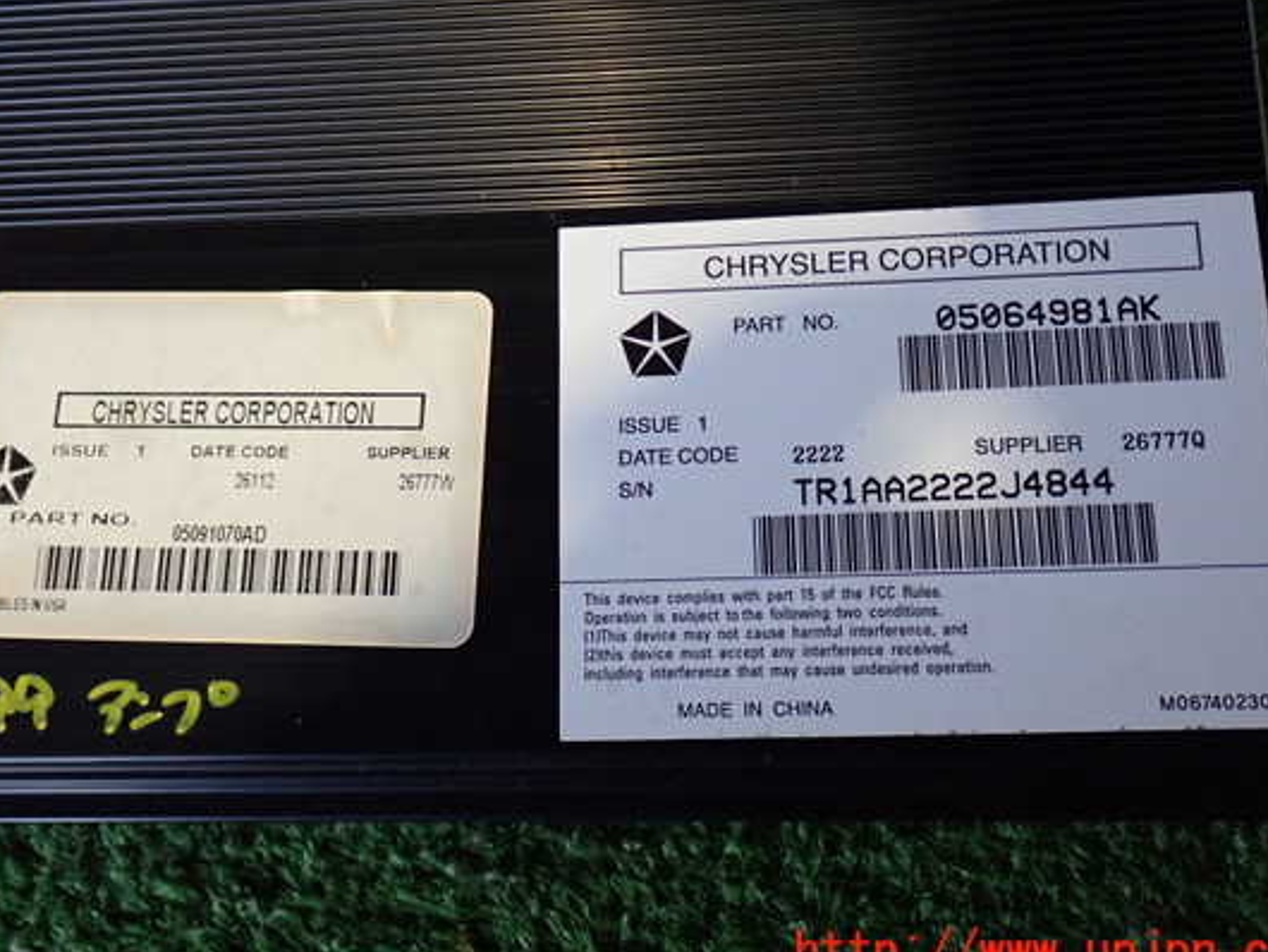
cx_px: 617
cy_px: 445
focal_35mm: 43
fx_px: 1576
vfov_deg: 33.6
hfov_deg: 43.8
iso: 500
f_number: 2.7
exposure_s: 1/40
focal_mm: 6.83
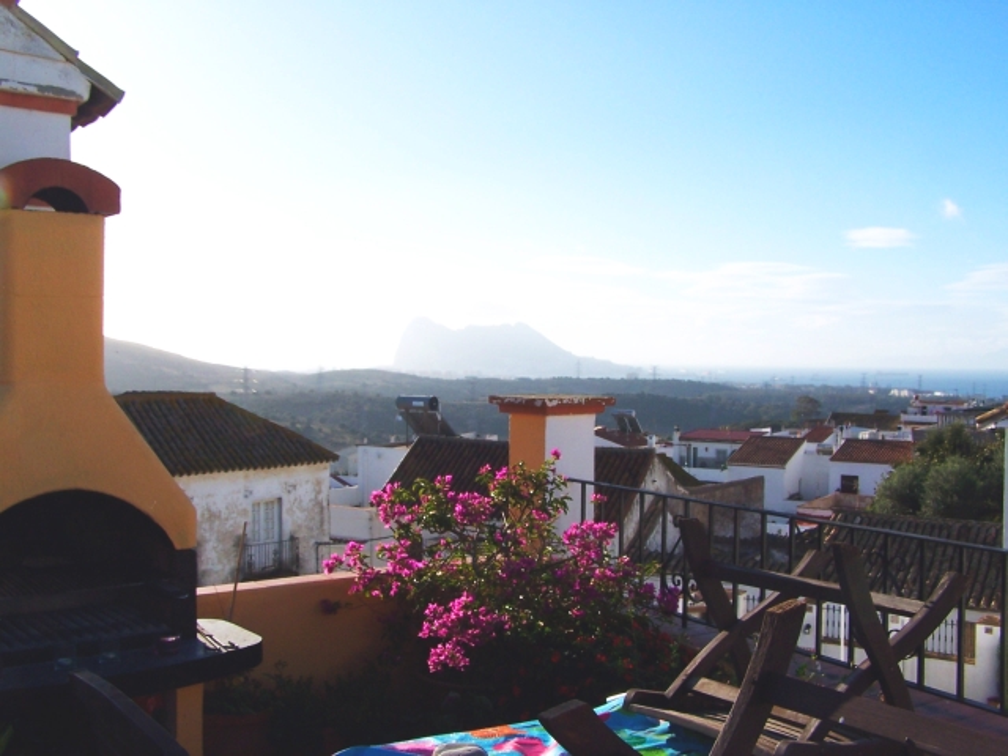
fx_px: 1107
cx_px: 504
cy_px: 378
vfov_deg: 37.7
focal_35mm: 38
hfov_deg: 49.0
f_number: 5.6
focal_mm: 6.3
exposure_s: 1/500
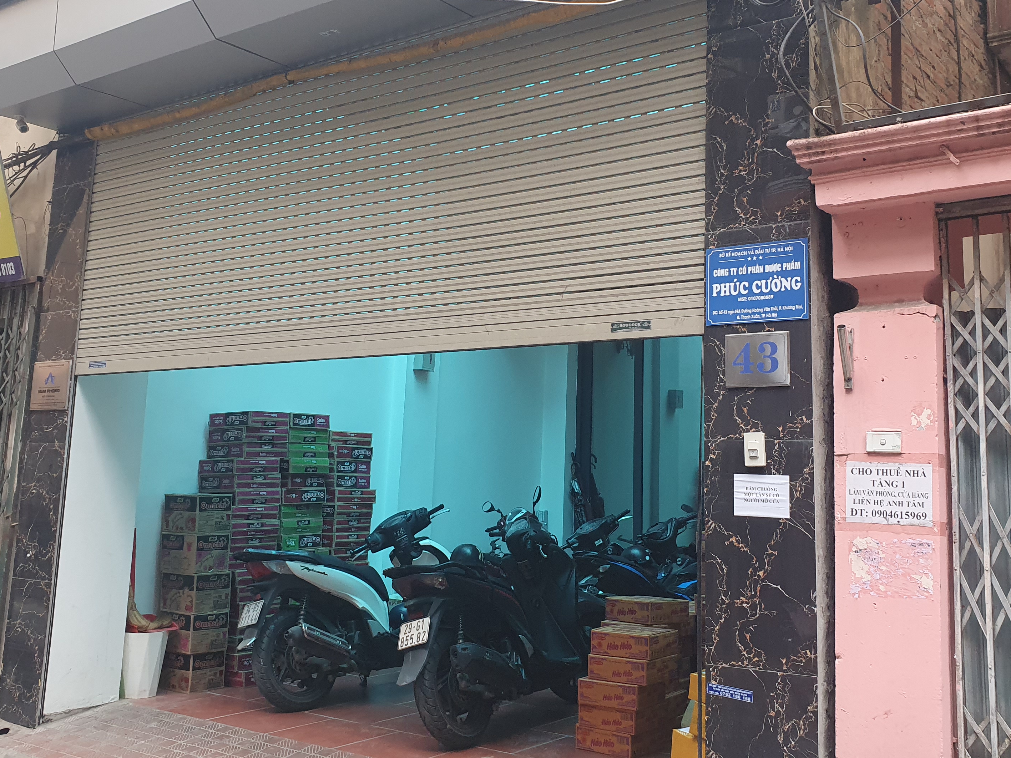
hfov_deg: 50.1
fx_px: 1081
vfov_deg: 38.5
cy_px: 304
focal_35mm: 37
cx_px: 545
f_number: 2.4
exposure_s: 1/120
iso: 125
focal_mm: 4.32
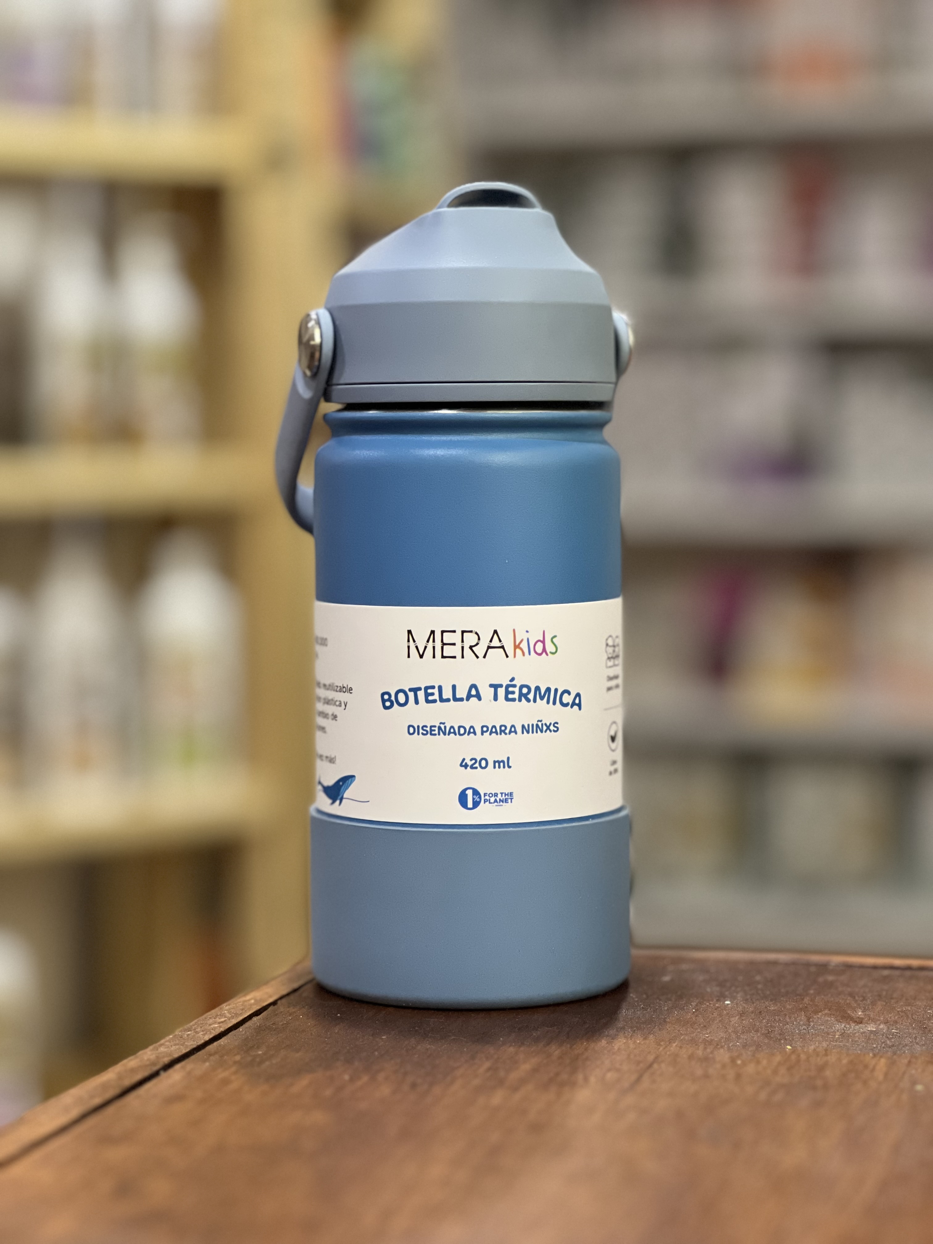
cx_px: 466
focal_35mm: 77
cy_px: 622
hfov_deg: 19.1
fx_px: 2767
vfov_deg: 25.3
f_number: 2.8
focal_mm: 9
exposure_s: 1/27
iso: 400
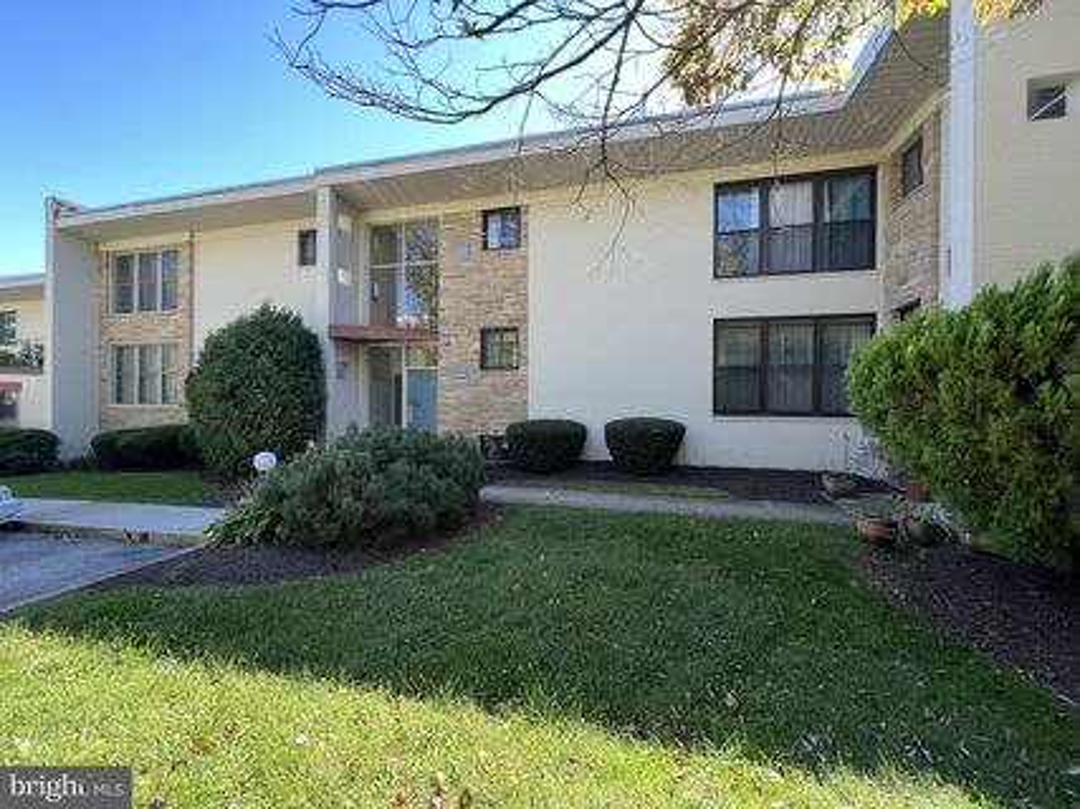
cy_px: 404
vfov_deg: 89.9
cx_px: 540
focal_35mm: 13
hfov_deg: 106.2
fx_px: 405
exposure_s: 1/138
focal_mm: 1.57
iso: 32
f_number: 1.8
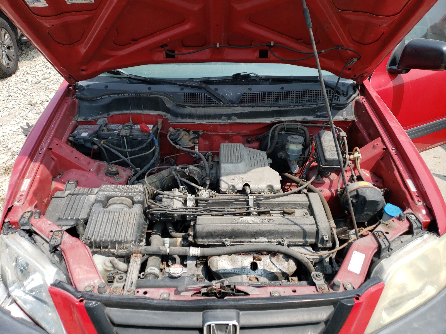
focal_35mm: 26
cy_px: 167
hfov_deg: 67.3
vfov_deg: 53.1
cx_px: 223
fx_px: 335
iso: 50
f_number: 1.5
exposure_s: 1/2500
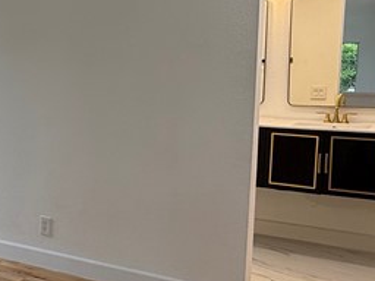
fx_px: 607
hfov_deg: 30.8
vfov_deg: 26.1
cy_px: 117
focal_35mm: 56
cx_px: -34
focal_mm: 2.22
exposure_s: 1/120
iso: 80
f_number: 2.2
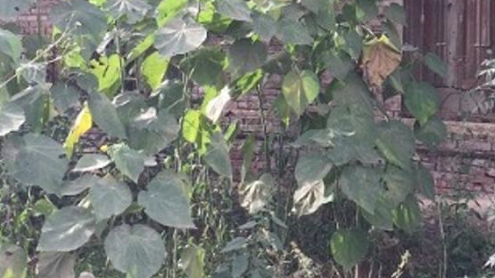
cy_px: -1
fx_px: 1076
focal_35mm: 82
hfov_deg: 25.5
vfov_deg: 14.5
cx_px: 392
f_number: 2.2
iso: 32
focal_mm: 4.15
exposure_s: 1/101
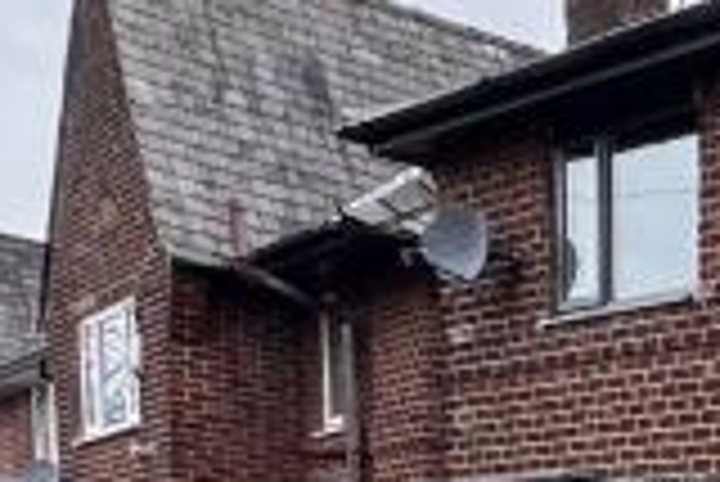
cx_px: 1904
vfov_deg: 12.6
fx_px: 1862
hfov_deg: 13.2
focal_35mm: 93
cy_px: 1027
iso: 40
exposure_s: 1/204
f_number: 2.2
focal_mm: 2.22
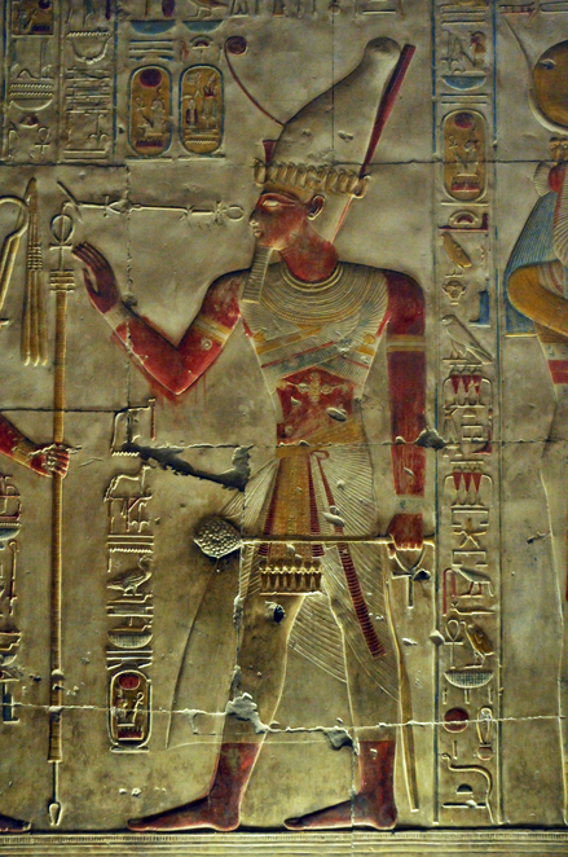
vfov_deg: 55.2
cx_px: 284
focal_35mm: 34
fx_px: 819
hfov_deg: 38.2
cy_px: 428
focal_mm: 23
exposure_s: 1/40
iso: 2000
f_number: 3.5
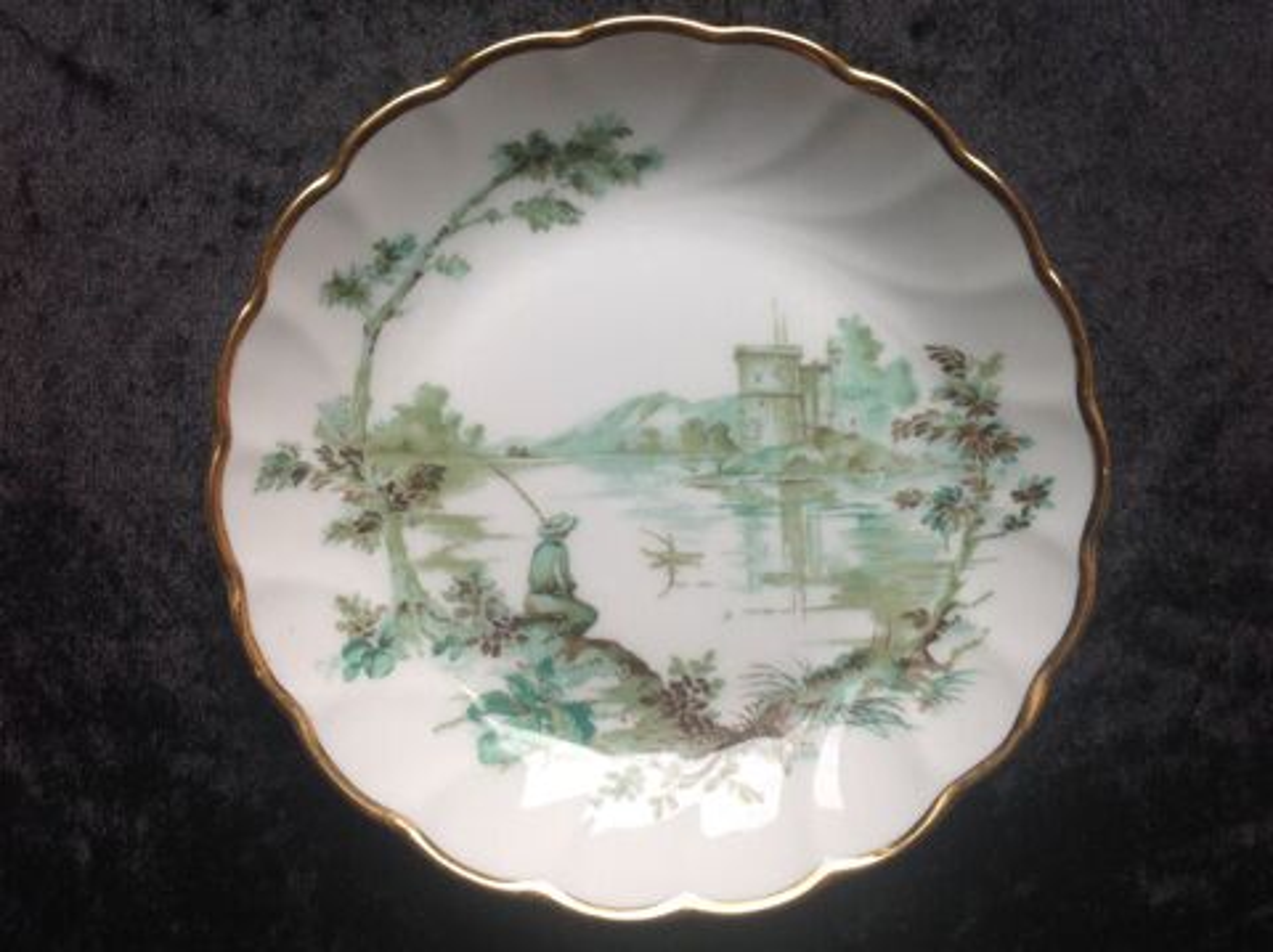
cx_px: 636
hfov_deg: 52.7
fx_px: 1286
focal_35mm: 35
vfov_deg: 40.6
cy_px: 476
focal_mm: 4.28
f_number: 2.4
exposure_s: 1/120
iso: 64
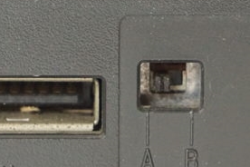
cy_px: -43
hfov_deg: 6.3
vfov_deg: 4.2
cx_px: 100
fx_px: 2264
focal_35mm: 326
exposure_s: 1/50
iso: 1600
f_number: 6.3
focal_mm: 50
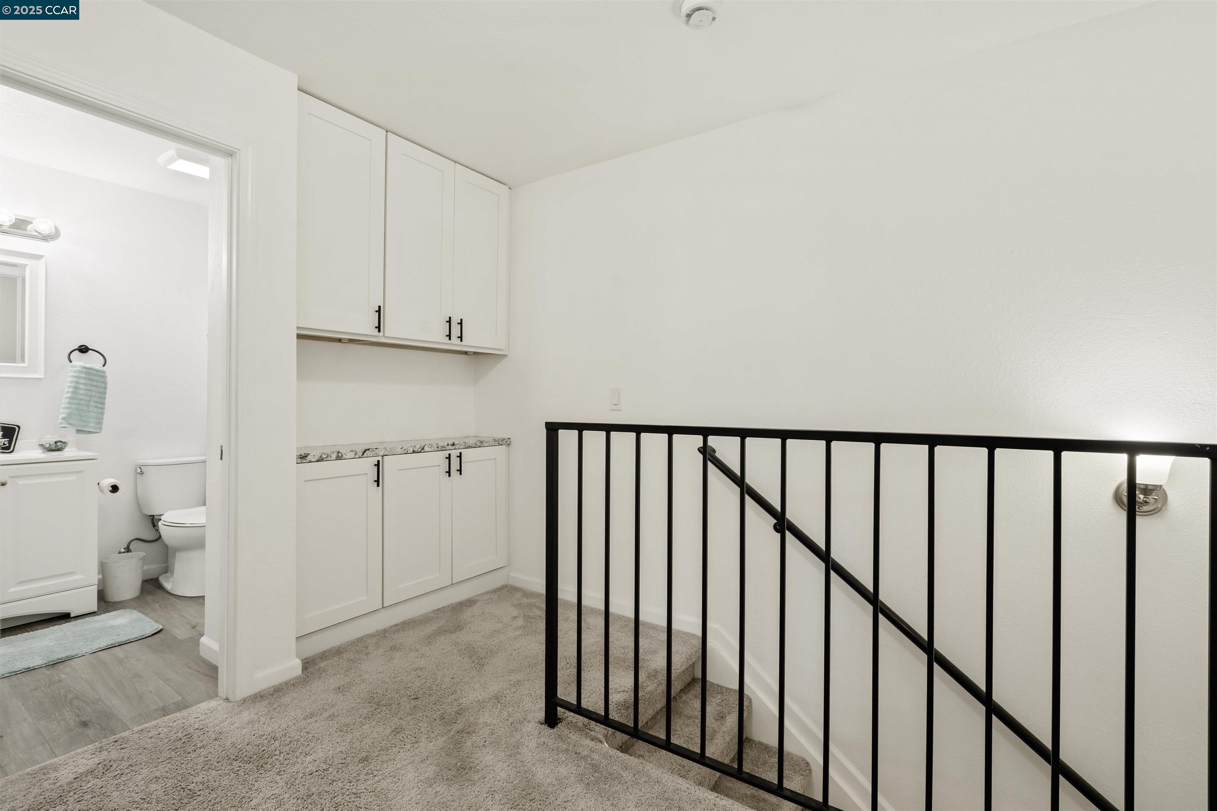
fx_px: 541
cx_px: 608
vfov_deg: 73.7
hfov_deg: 96.7
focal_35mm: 16
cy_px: 406
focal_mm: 16
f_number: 8
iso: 400
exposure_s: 1/20
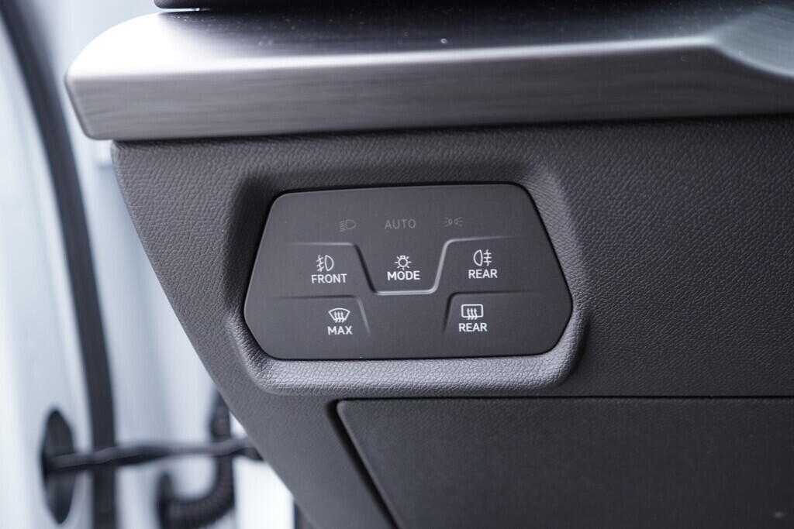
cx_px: 397
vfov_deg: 36.9
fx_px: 794
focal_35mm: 36
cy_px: 264
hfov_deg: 53.1
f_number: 2.8
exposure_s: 1/40
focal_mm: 24
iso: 400
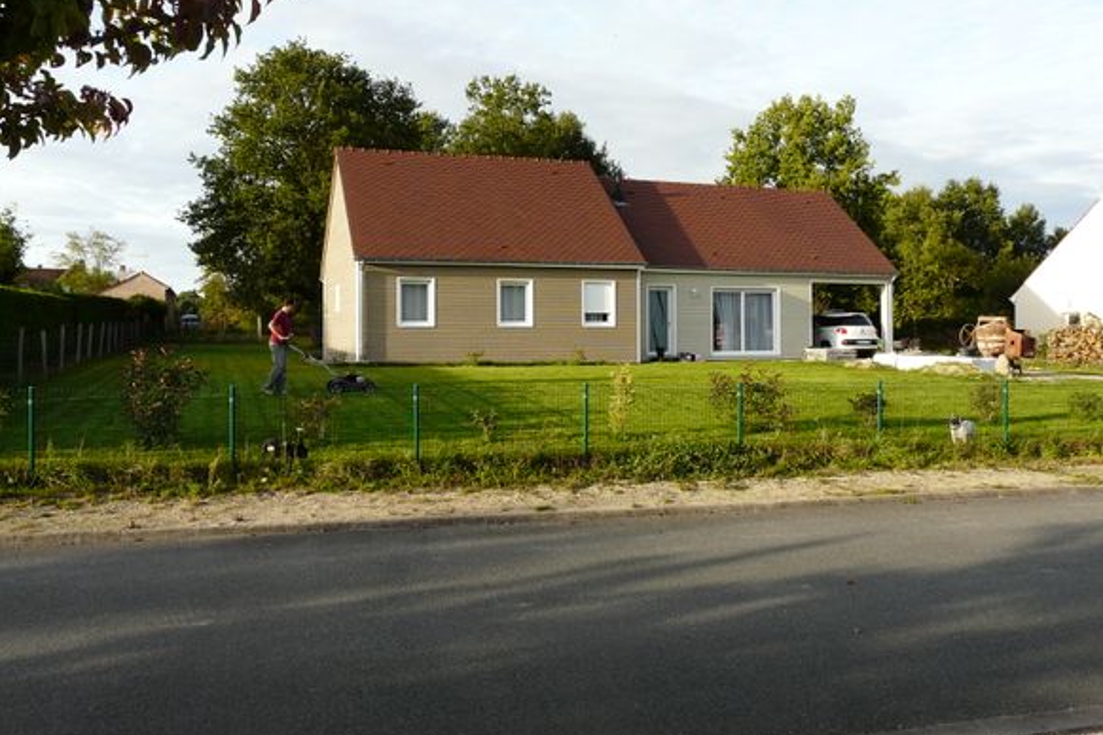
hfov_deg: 61.9
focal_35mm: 30
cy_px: 324
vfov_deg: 43.5
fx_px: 919
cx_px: 536
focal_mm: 4.6
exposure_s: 1/250
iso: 100
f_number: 4
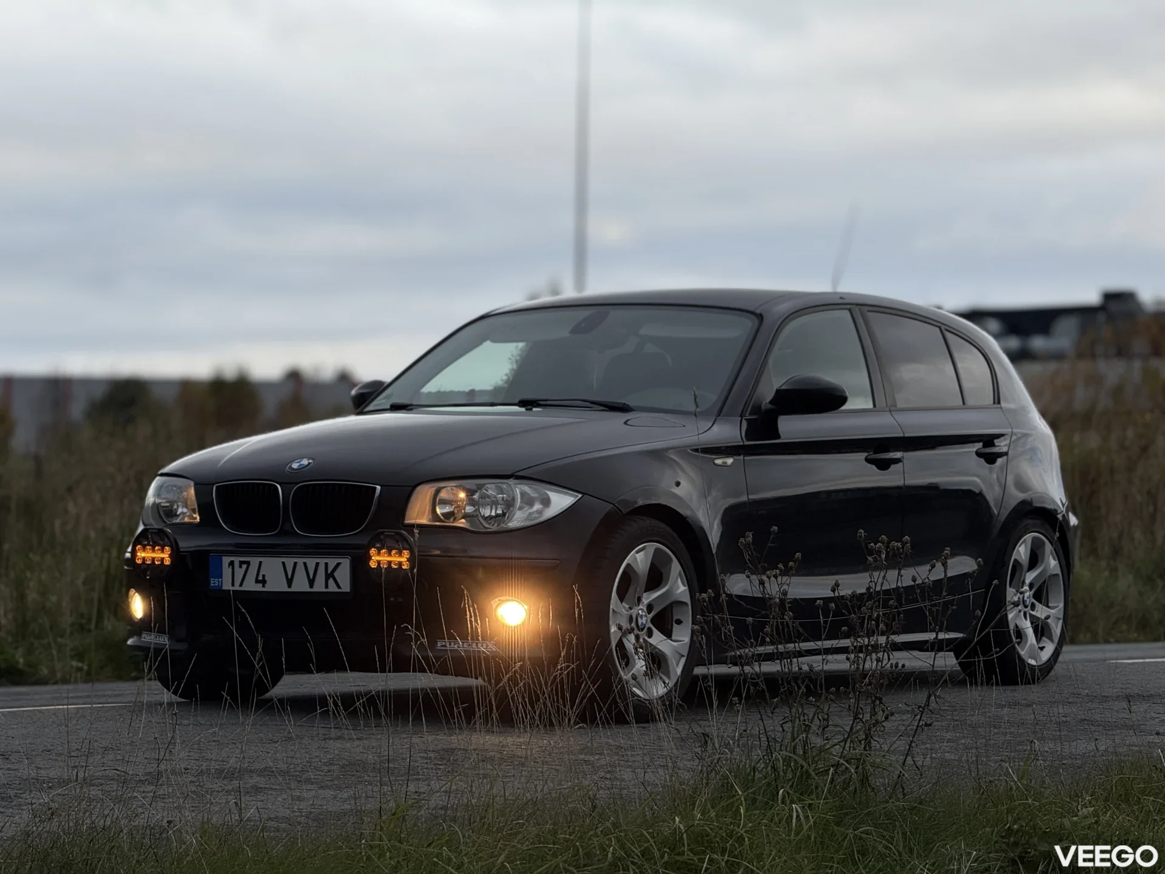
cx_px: 582
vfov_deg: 12.3
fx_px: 4039
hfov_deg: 16.4
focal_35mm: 120
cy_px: 437
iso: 100
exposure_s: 1/99
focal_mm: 15.66
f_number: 2.8
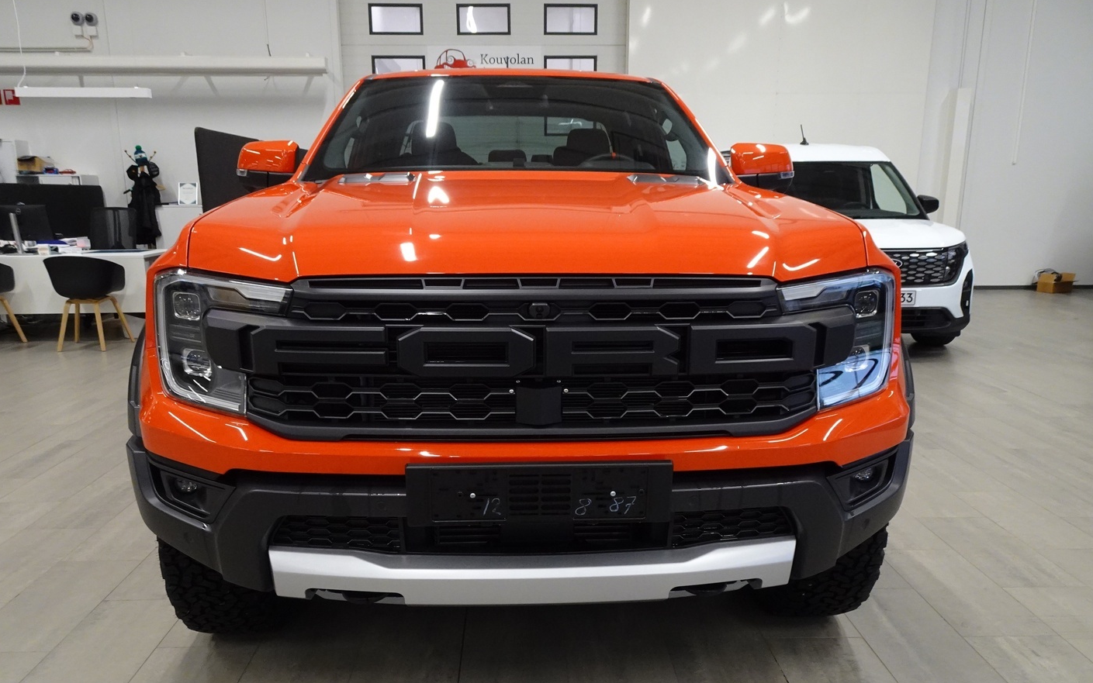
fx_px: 775
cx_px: 535
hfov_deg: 70.4
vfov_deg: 47.5
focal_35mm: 26
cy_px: 385
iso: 320
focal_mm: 4.25
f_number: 3.5
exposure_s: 1/30
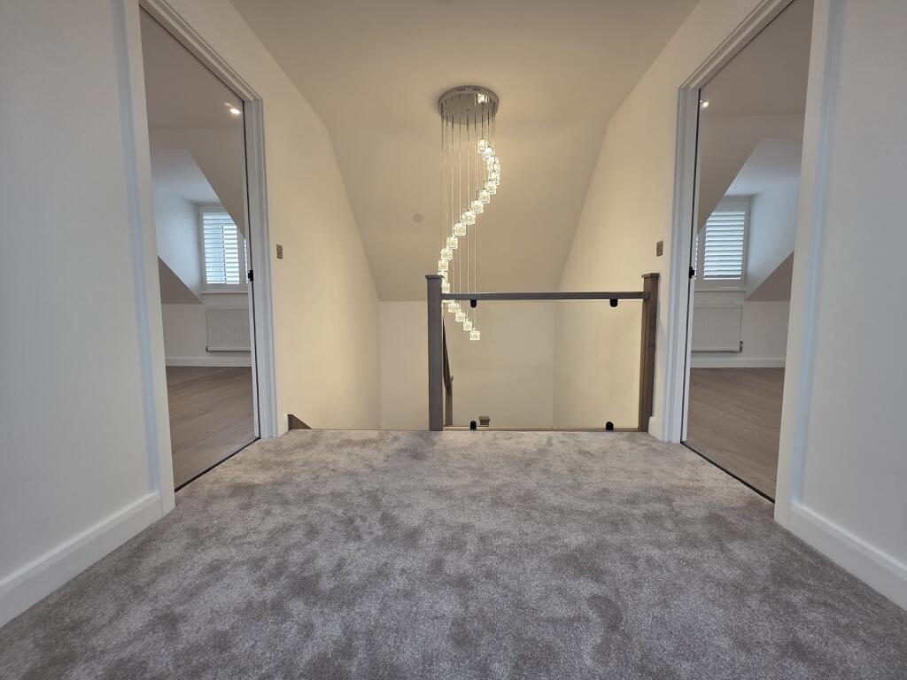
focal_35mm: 13
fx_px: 341
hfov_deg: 106.2
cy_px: 340
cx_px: 454
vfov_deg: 89.9
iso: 125
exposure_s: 1/100
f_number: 1.9
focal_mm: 2.2
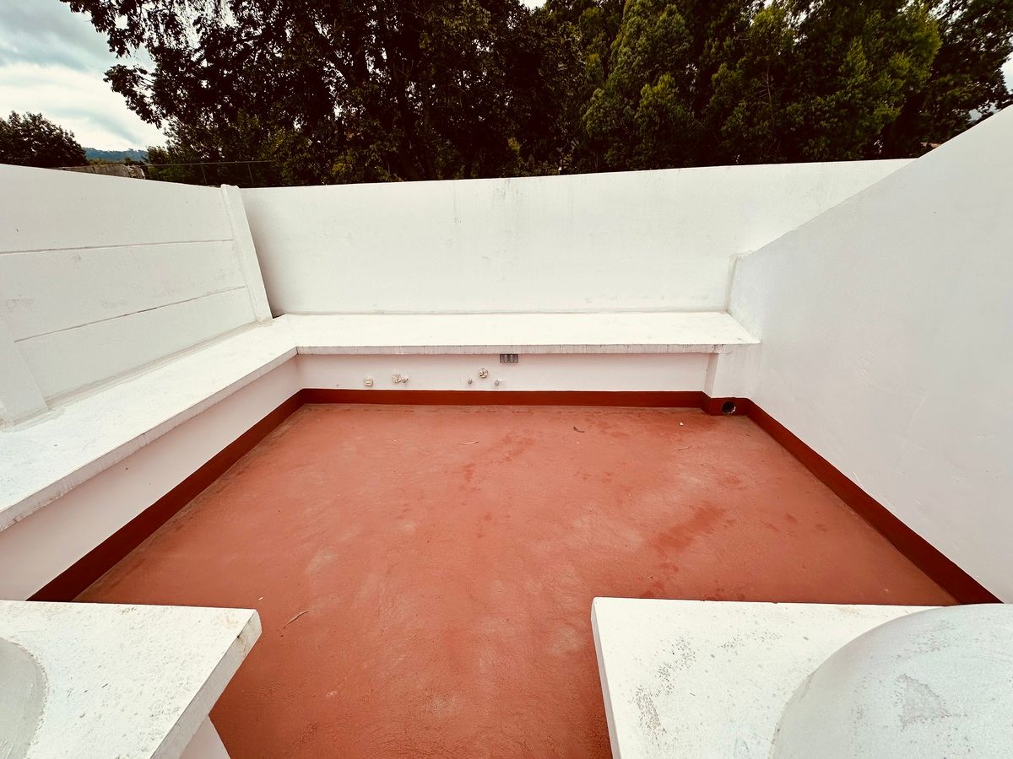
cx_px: 506
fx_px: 410
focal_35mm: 14
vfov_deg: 85.7
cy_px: 380
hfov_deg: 102.1
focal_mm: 2.22
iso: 50
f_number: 2.2
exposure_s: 1/1453
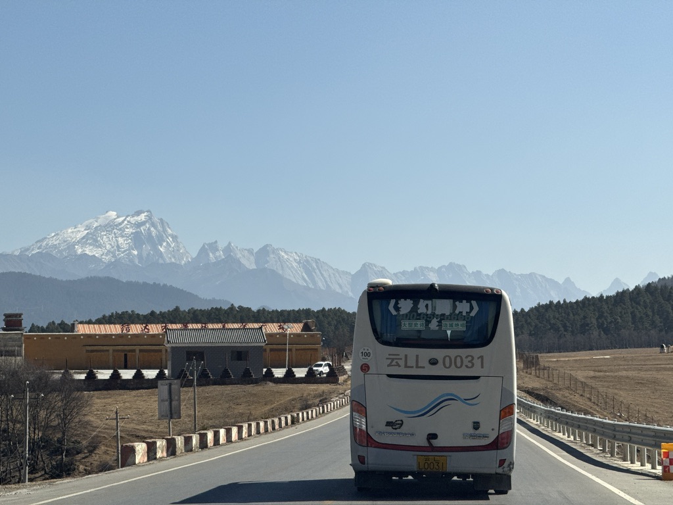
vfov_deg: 12.3
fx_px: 2333
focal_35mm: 120
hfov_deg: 16.4
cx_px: 336
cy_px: 252
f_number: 2.8
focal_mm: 15.66
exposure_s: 1/1577
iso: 50
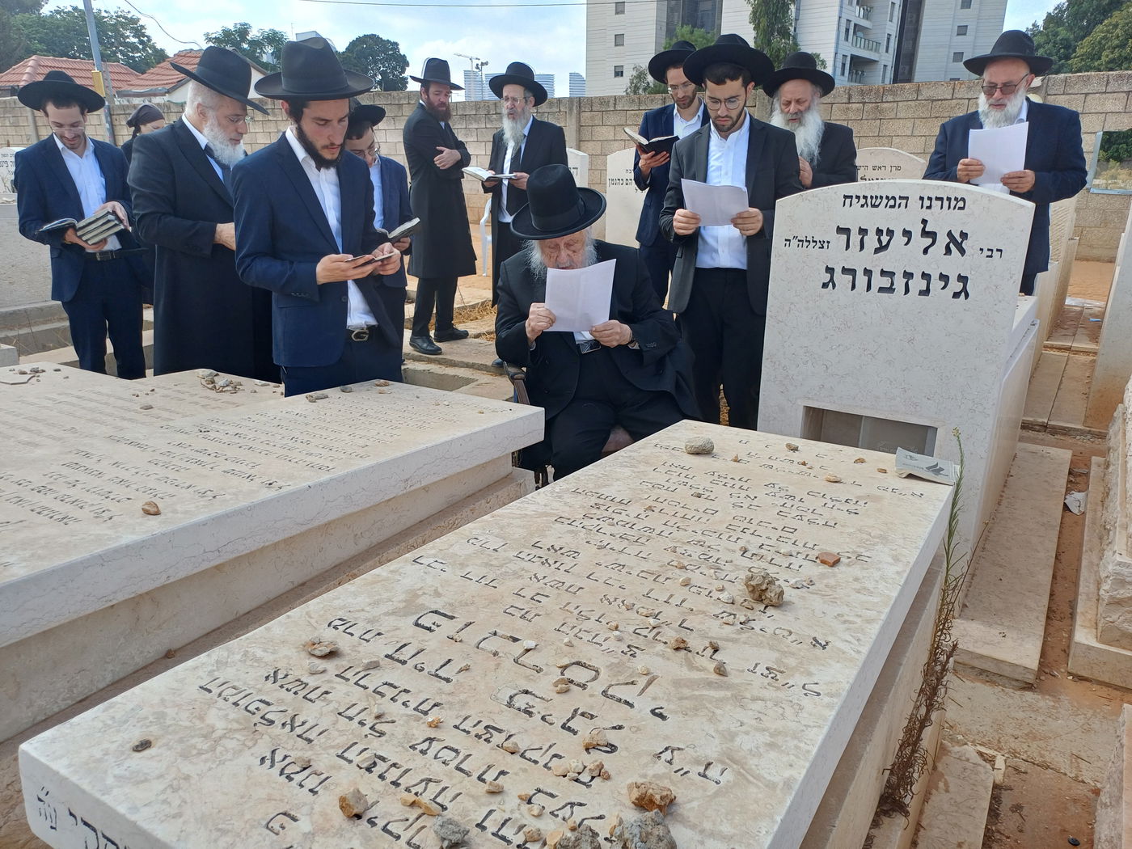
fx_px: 818
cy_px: 424
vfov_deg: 54.9
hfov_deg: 69.4
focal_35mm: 25
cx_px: 566
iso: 50
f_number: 1.8
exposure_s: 1/604
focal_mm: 4.65
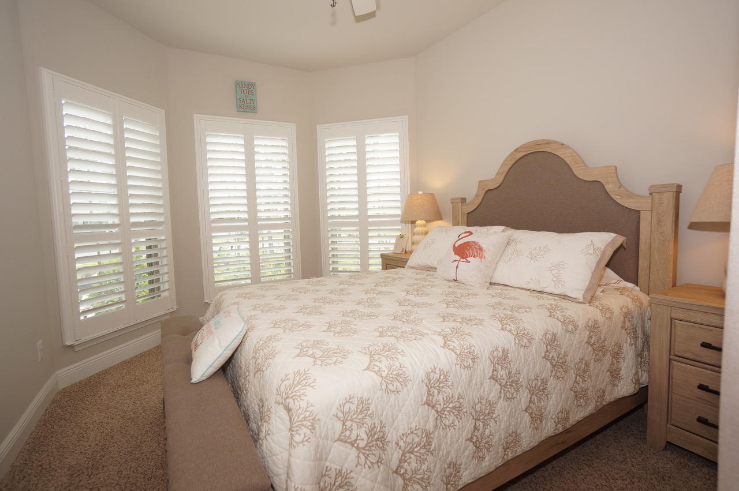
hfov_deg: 95.0
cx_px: 370
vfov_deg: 72.0
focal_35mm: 16
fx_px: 338
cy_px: 246
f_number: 4
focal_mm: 11
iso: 100
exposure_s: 1/60
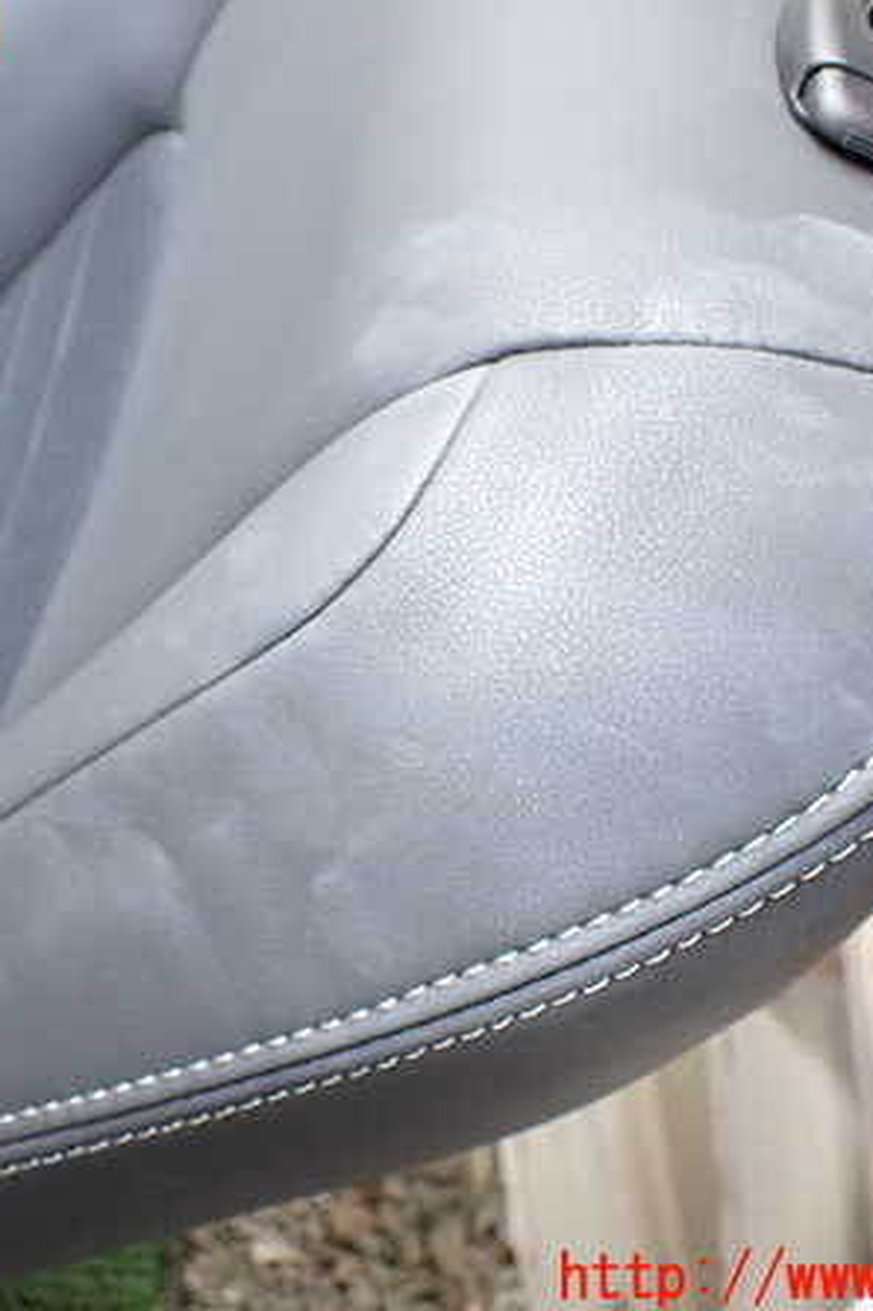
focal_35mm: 42
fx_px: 1529
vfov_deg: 46.4
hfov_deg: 31.8
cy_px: 656
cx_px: 341
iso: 640
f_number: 2.3
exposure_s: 1/125
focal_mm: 5.4
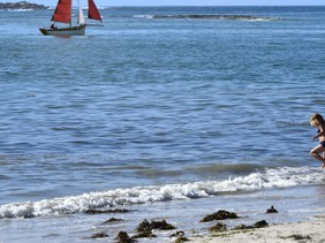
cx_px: 181
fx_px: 2355
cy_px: 93
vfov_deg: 5.9
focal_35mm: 251
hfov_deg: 7.9
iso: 200
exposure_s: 1/500
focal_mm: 175
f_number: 11
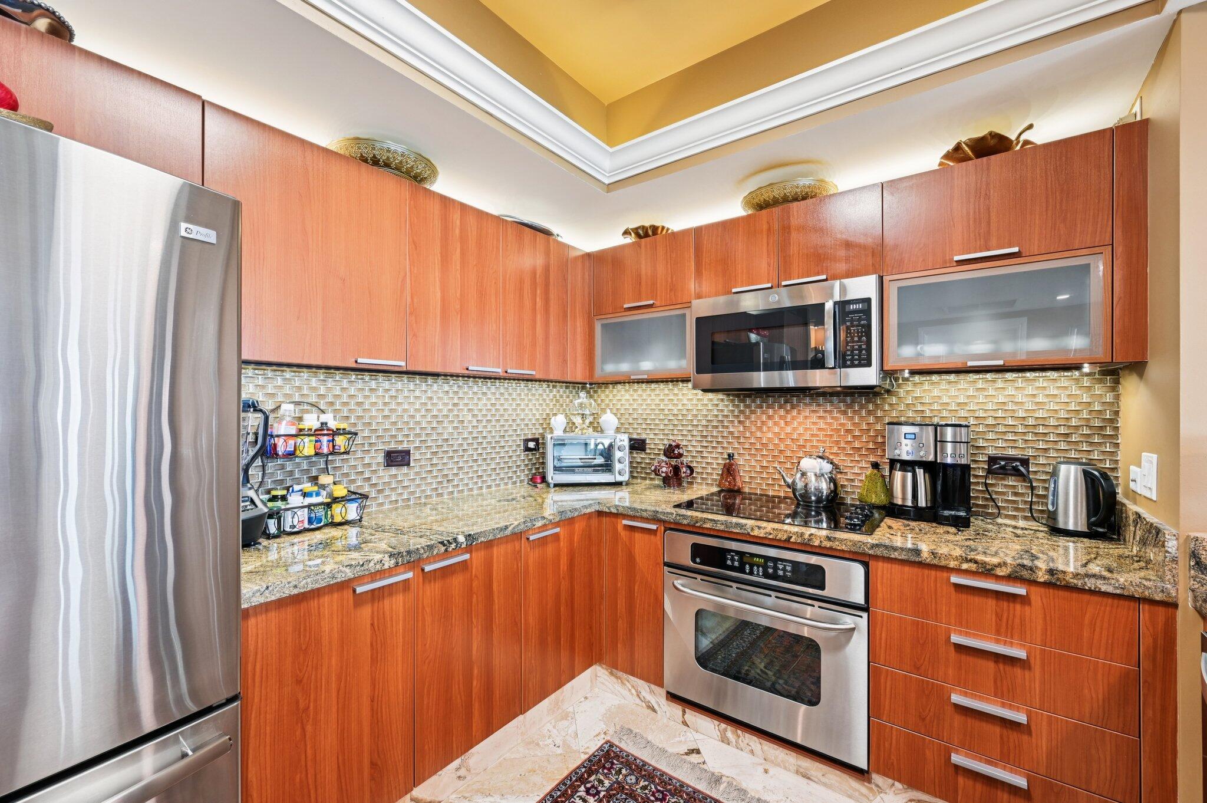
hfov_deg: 104.3
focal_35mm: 14
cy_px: 402
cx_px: 604
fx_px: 469
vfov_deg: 81.1
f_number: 8
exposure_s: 1/4
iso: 400
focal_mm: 14
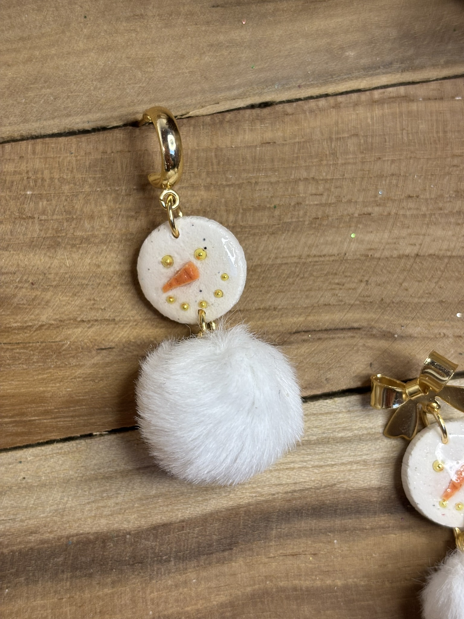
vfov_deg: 36.8
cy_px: 310
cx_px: 232
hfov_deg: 28.0
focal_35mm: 52
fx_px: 929
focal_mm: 5.96
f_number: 1.6
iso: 50
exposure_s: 1/50
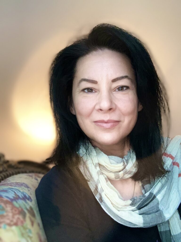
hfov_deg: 46.8
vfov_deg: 60.0
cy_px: 121
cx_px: 90
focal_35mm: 30
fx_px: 209
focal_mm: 2.69
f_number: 1.9
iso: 200
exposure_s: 1/50
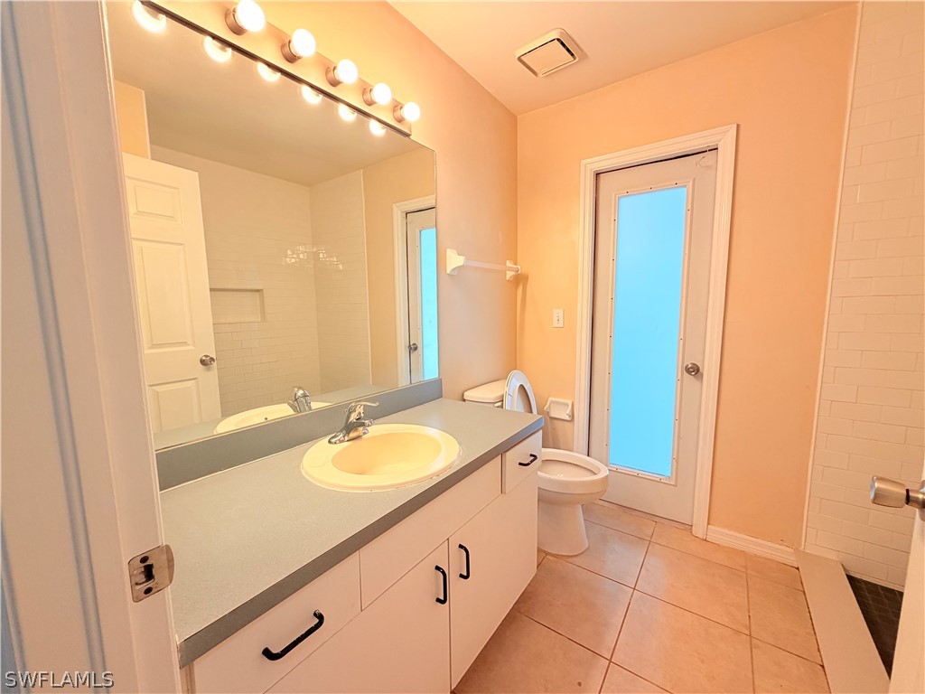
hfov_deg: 102.1
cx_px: 462
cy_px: 347
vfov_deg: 85.7
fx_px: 374
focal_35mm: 14
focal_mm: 2.22
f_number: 2.2
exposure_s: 1/120
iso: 100
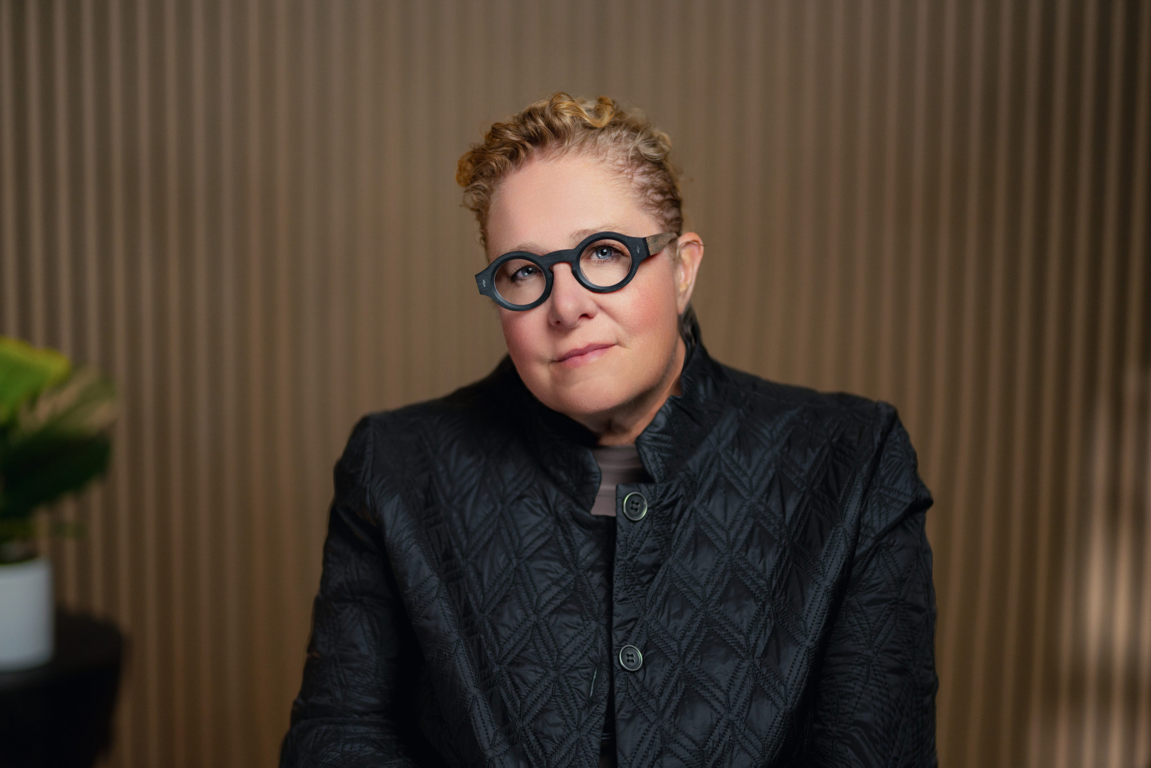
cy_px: 384
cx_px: 576
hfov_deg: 23.9
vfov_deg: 16.1
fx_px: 2718
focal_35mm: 85
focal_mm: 85
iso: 500
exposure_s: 1/200
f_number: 1.4
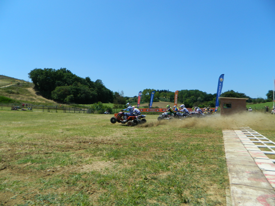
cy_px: 103
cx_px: 138
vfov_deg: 54.9
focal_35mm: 25
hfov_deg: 69.4
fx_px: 199
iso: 80
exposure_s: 1/200
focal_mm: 4.5
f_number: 8.7
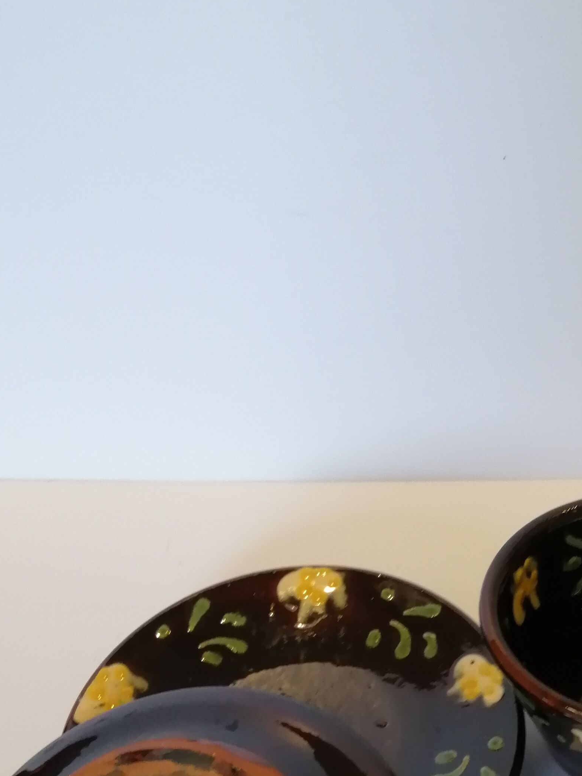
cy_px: 683
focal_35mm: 52
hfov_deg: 27.6
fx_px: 1166
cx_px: 449
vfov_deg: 34.9
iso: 125
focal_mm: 3.6
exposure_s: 1/33.3
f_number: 1.8
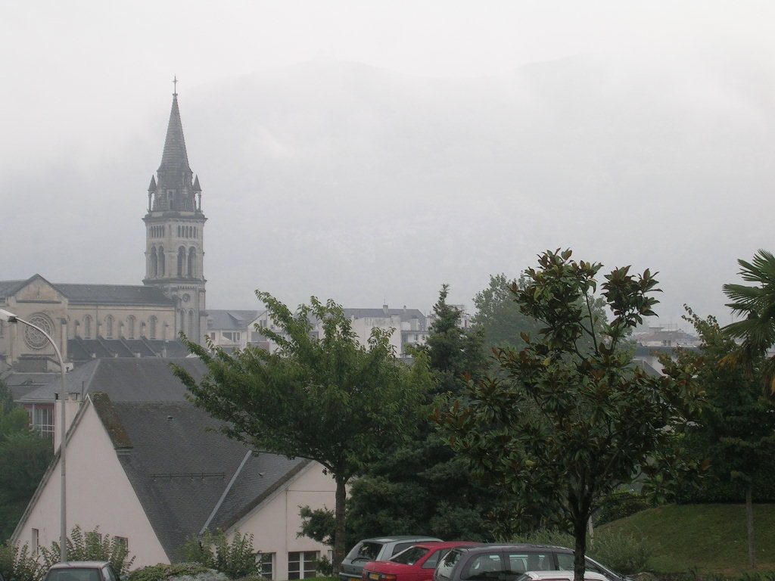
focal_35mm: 105
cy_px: 290
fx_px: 2351
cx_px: 388
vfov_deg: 14.1
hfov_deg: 18.7
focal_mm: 16.2
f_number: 4.9
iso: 50
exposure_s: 1/91.8
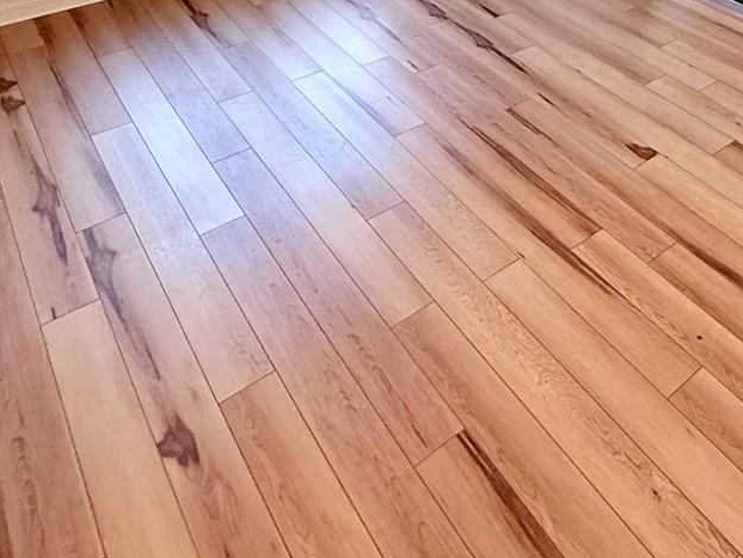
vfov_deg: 33.4
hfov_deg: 49.0
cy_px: -87
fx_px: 773
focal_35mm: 36
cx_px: 572
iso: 200
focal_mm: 2.22
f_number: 2.2
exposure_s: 1/120
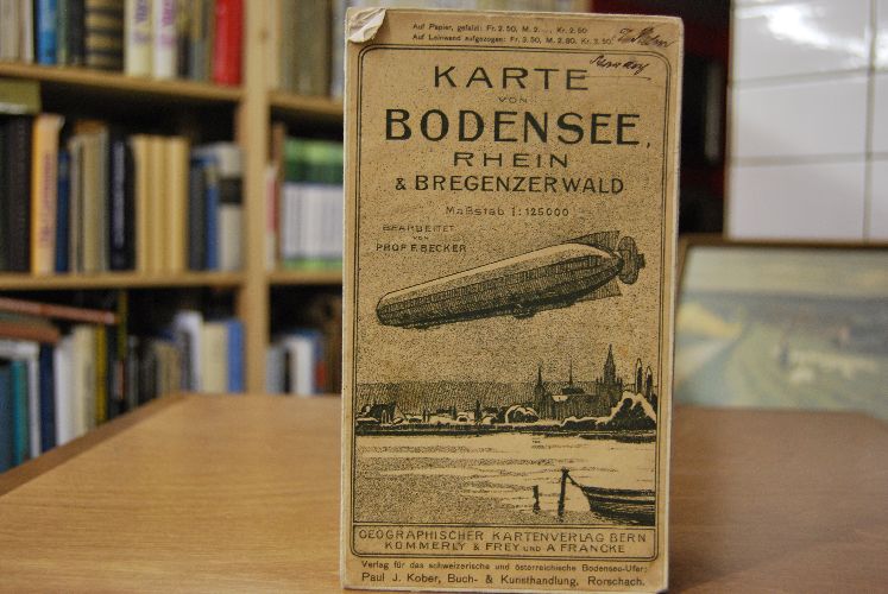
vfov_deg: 34.3
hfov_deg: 49.5
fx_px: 963
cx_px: 444
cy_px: 297
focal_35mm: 39
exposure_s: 1/30
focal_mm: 26
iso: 720
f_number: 4.2
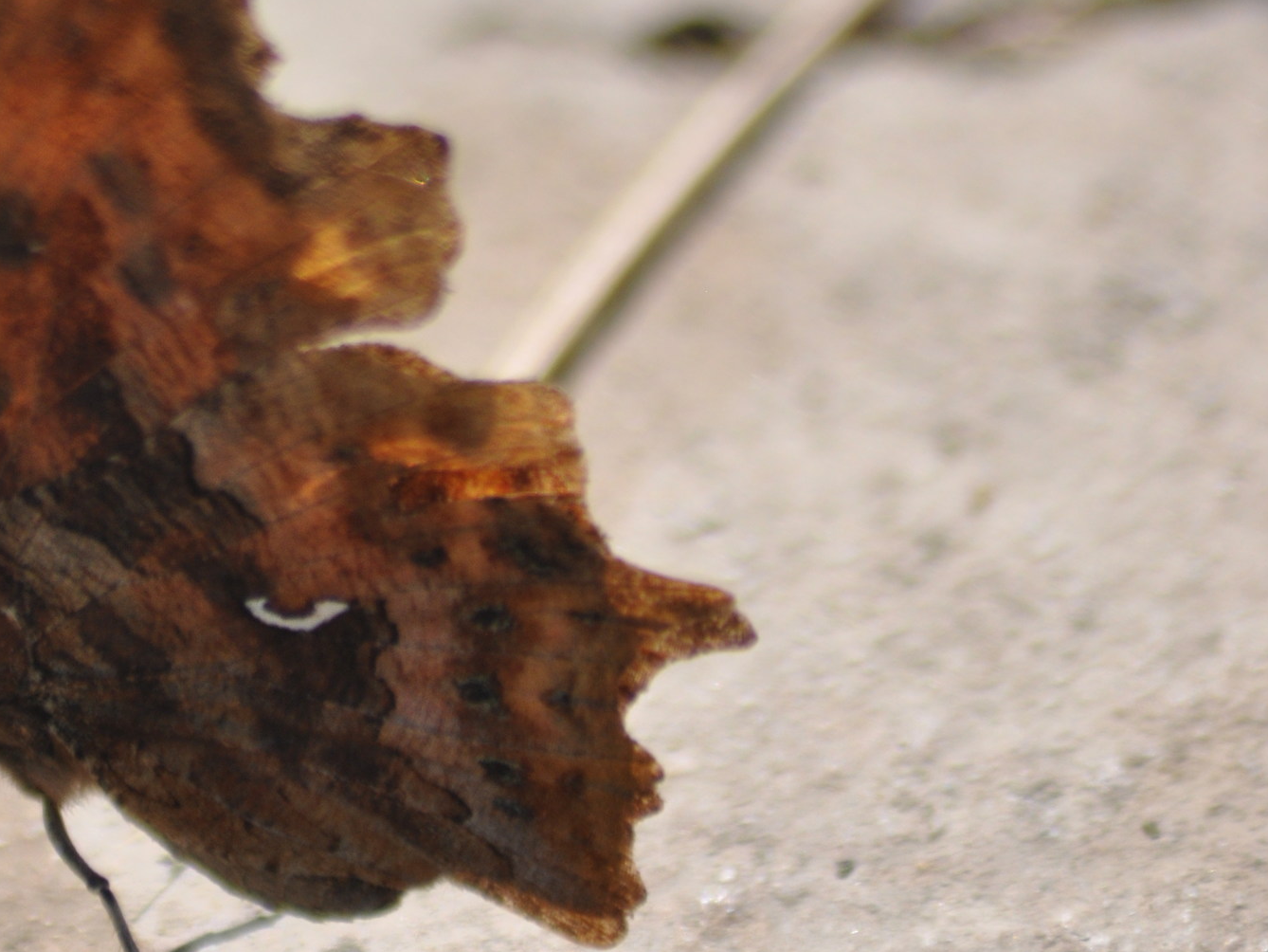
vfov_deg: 1.9
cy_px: 481
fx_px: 28394
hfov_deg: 2.6
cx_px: 164
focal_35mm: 775
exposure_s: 1/1250
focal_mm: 300
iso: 400
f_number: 5.6
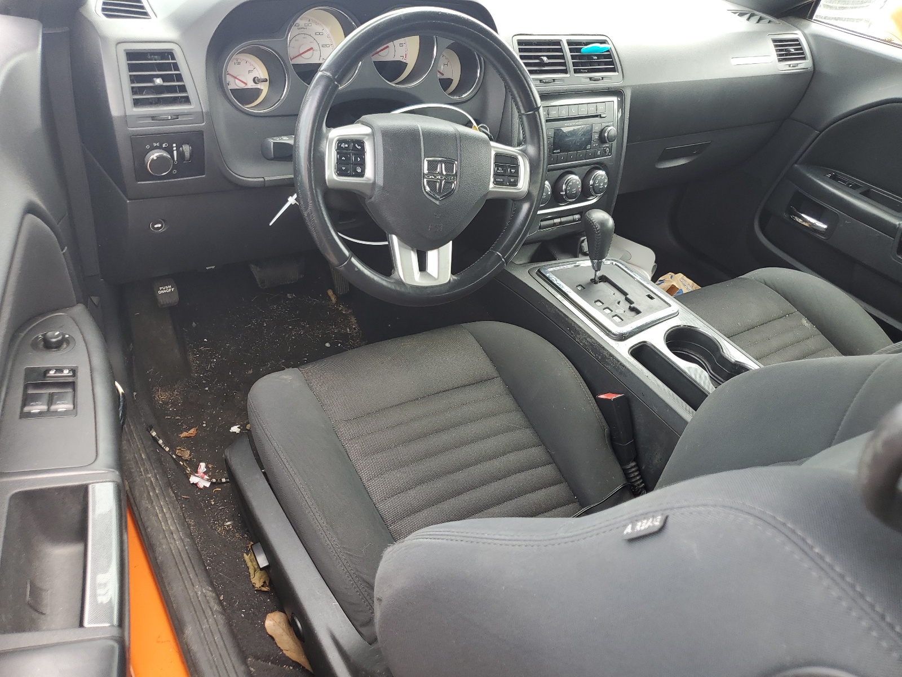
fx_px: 677
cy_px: 338
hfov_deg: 67.3
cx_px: 451
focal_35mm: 26
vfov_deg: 53.1
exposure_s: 1/159
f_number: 1.5
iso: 50
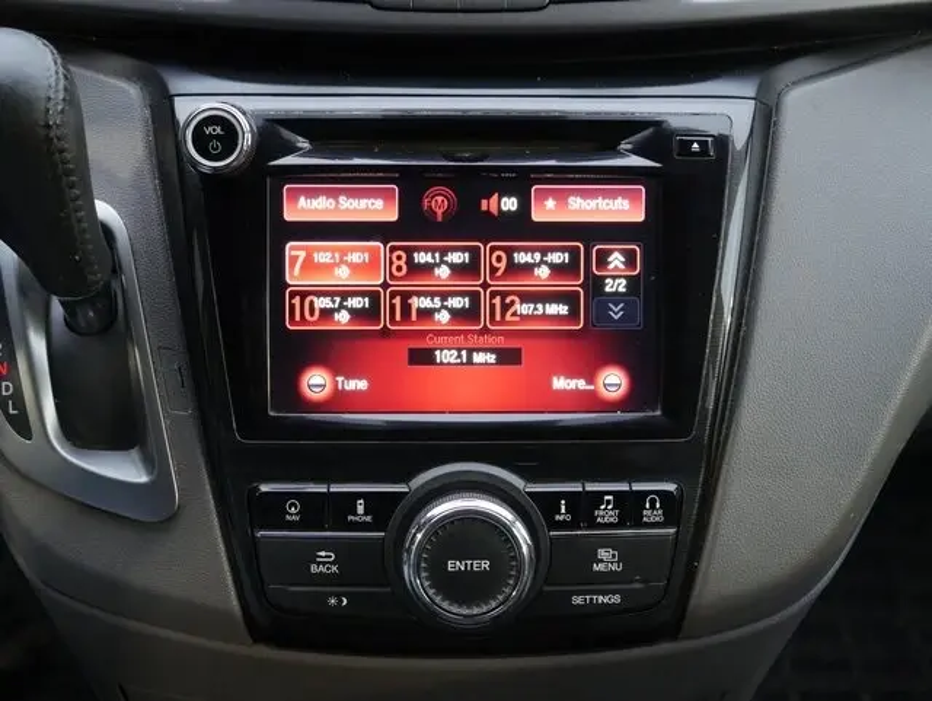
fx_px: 1239
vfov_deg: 31.6
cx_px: 466
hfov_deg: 41.2
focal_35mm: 46
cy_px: 350
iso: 2500
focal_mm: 23
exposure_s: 1/30
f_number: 5.1
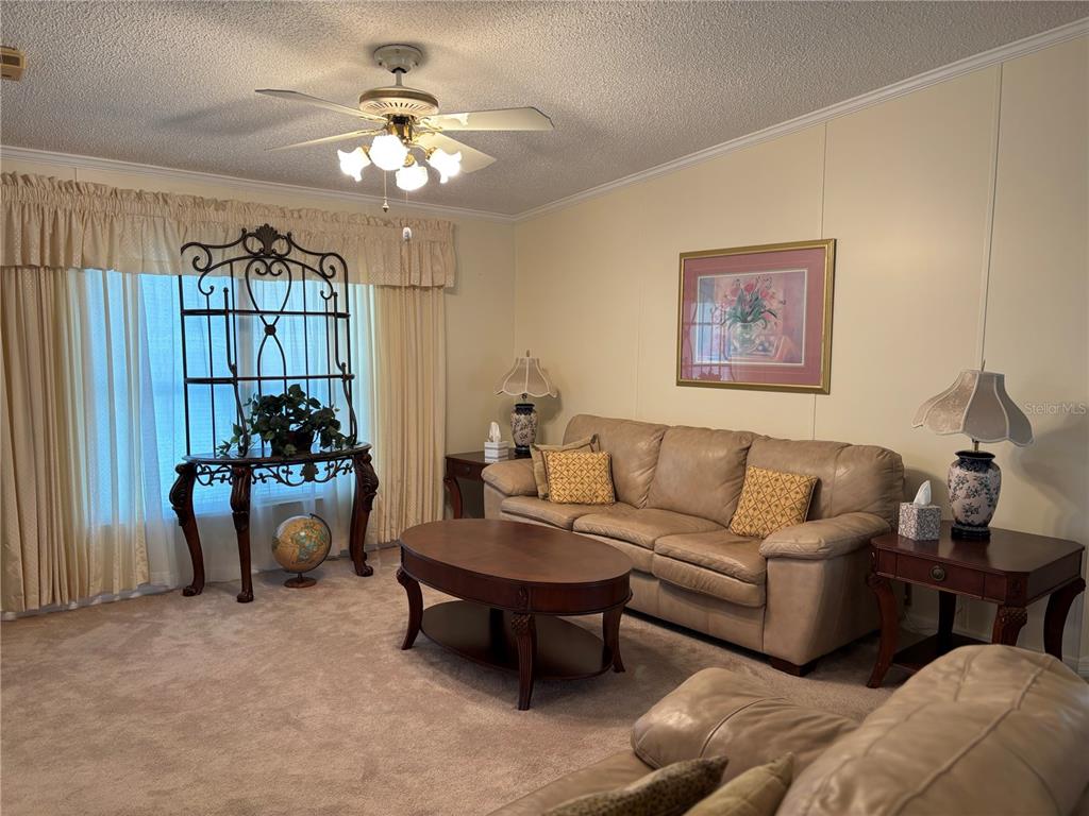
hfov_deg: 67.3
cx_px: 544
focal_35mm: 26
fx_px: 818
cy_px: 408
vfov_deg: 53.1
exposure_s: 1/60
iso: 100
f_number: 1.6
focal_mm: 5.96
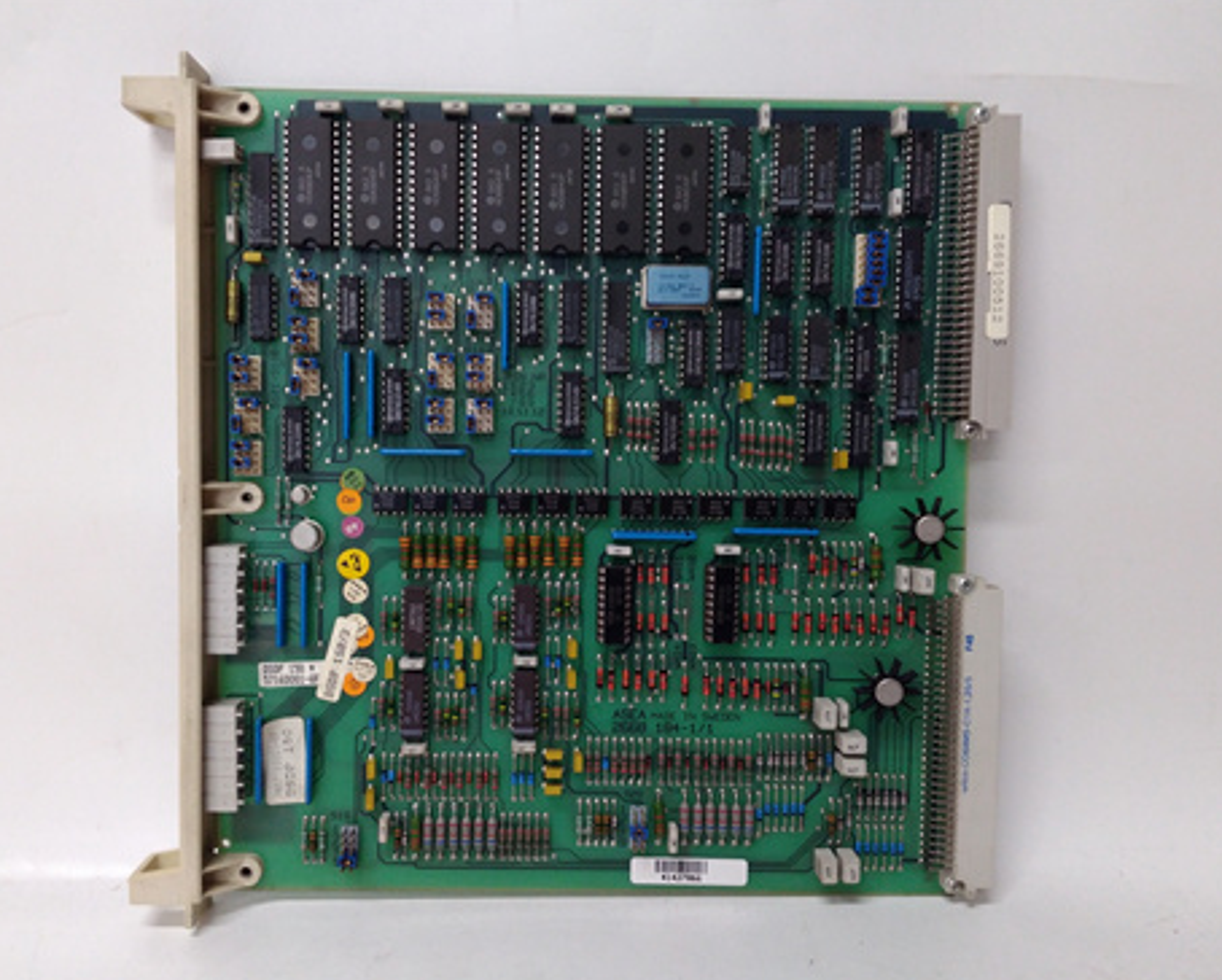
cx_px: 576
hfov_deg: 60.4
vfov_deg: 50.0
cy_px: 491
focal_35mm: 29
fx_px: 1050
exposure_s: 1/33
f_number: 2
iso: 261
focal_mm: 3.79
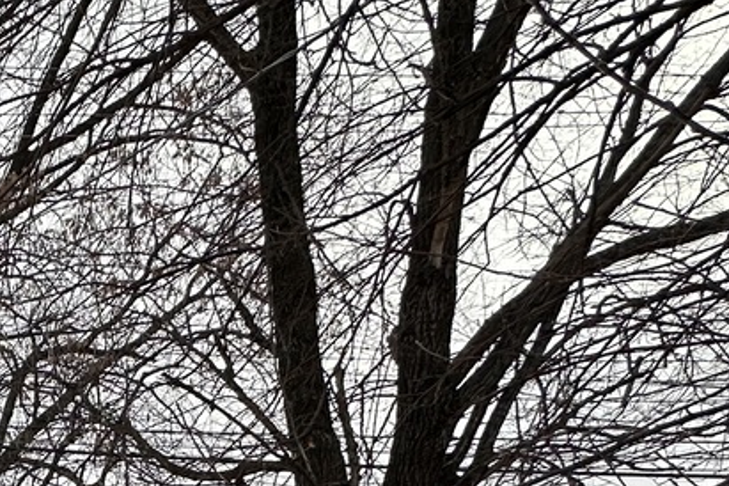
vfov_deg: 20.7
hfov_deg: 28.4
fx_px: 1033
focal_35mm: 51
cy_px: 809
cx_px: -312
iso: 40
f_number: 2.2
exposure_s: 1/1366
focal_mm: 2.22
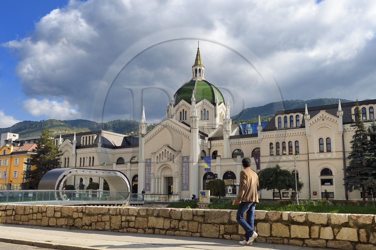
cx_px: 188
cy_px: 125
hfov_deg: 58.7
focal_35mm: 32
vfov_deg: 41.1
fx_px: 334
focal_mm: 32
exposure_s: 1/400
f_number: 9
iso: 200
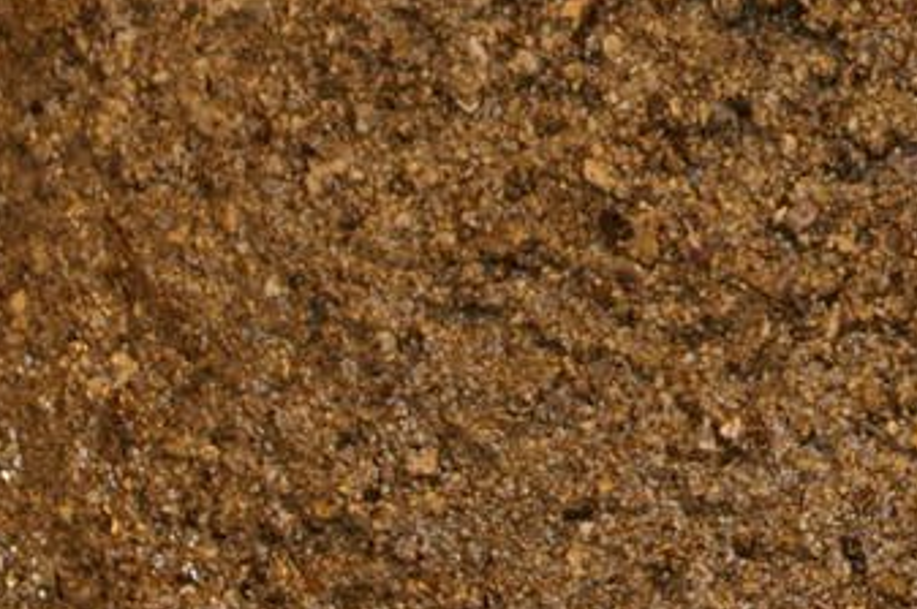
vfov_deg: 3.5
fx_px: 9959
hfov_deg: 5.2
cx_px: 1548
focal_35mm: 391
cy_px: -498
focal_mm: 55
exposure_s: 1/90
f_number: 5.6
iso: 400
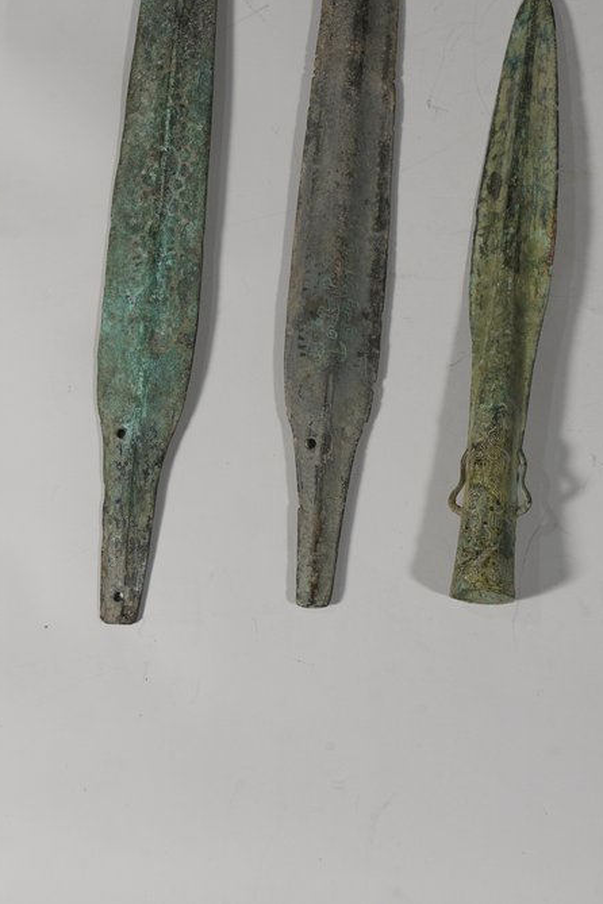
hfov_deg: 12.3
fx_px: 2789
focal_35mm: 111
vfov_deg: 18.2
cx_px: 466
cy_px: 148
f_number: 22
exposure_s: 1/125
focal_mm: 44
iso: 100
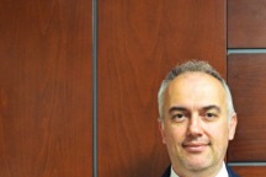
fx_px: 650
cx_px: 264
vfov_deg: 15.1
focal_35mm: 88
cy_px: 198
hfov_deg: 22.3
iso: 1600
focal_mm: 20
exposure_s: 1/30
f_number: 3.5
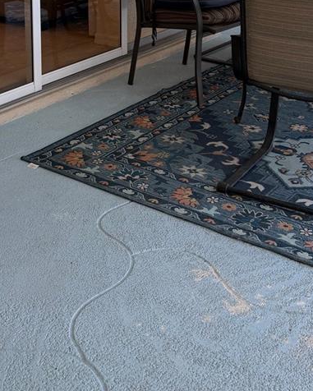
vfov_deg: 29.3
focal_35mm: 59
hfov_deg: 25.8
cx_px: 132
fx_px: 683
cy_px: -22
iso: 64
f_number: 1.78
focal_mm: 6.76
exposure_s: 1/169
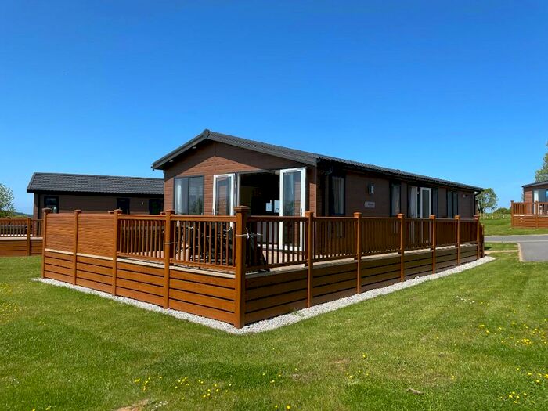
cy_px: 206
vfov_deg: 53.1
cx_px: 274
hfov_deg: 67.3
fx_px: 412
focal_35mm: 26
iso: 32
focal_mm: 4.2
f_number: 1.6
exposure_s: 1/3040
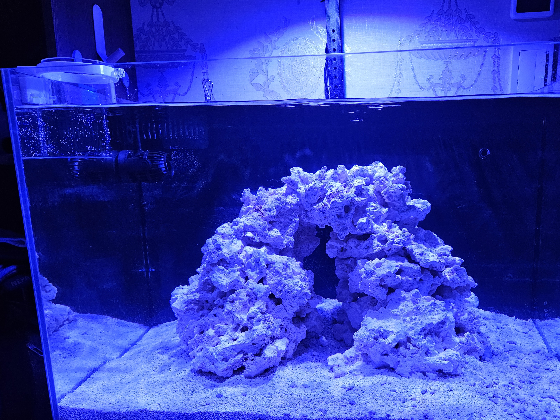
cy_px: 250
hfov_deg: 63.0
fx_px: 453
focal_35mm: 28
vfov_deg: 49.5
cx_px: 331
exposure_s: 1/92
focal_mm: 5.4
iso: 250
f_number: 1.8
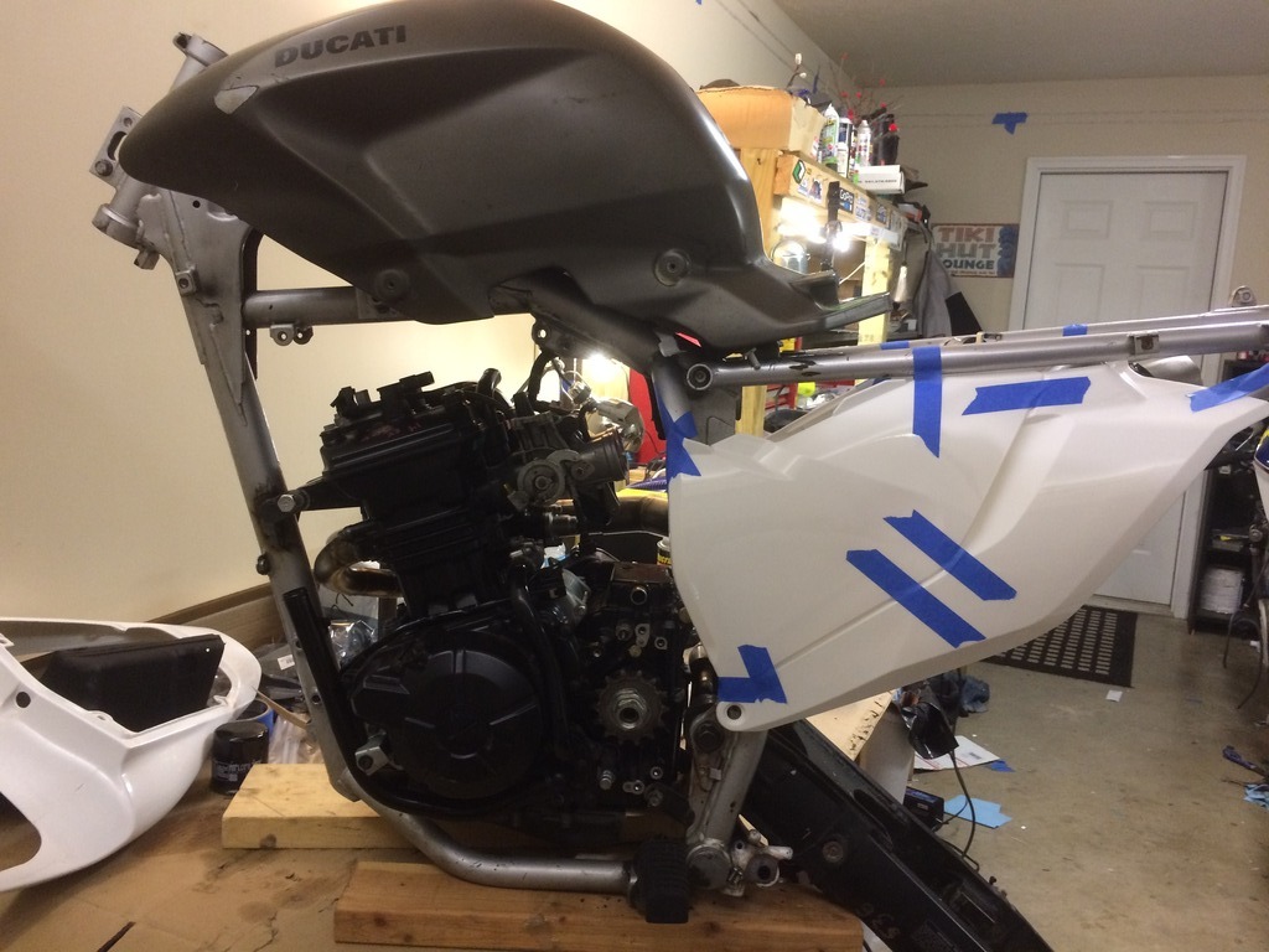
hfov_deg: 61.7
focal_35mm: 29
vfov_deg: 48.2
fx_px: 1063
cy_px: 476
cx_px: 634
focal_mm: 4.15
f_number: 2.2
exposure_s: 1/30
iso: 200
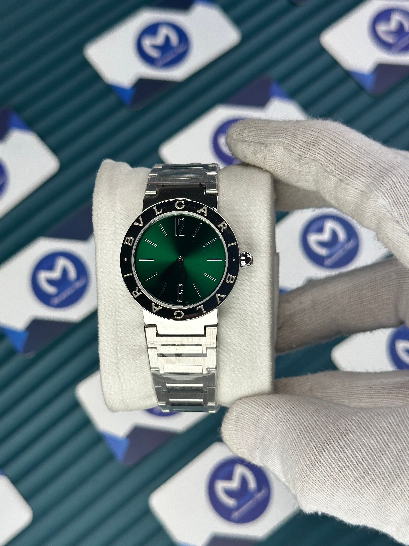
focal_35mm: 50
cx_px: 196
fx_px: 788
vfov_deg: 38.2
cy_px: 278
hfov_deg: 29.1
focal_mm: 6.86
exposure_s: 1/1107
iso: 64
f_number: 1.78
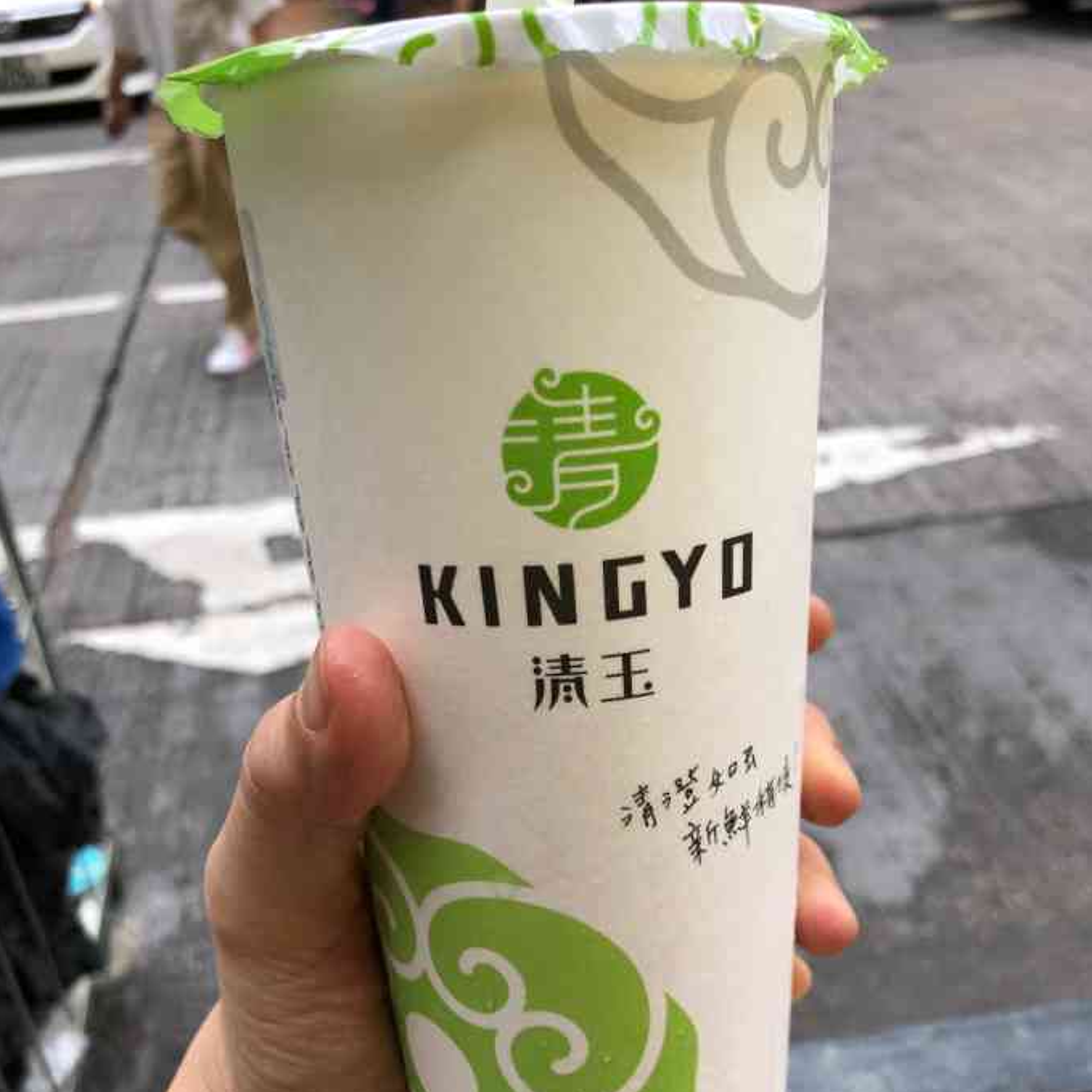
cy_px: 565
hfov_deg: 48.4
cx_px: 556
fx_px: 1213
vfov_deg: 48.4
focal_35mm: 34
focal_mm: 4
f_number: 1.8
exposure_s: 1/33
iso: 40
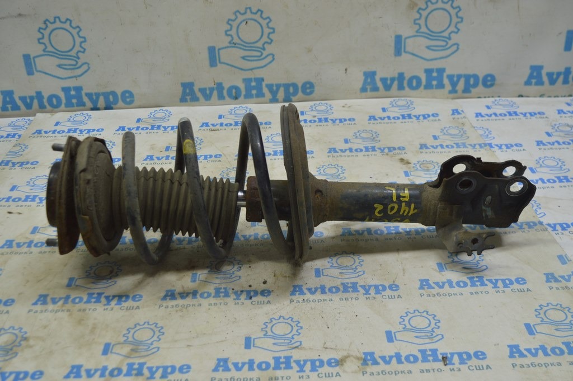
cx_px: 286
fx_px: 716
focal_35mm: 45
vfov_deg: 29.8
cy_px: 190
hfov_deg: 43.6
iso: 400
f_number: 5.6
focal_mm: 30
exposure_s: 1/40
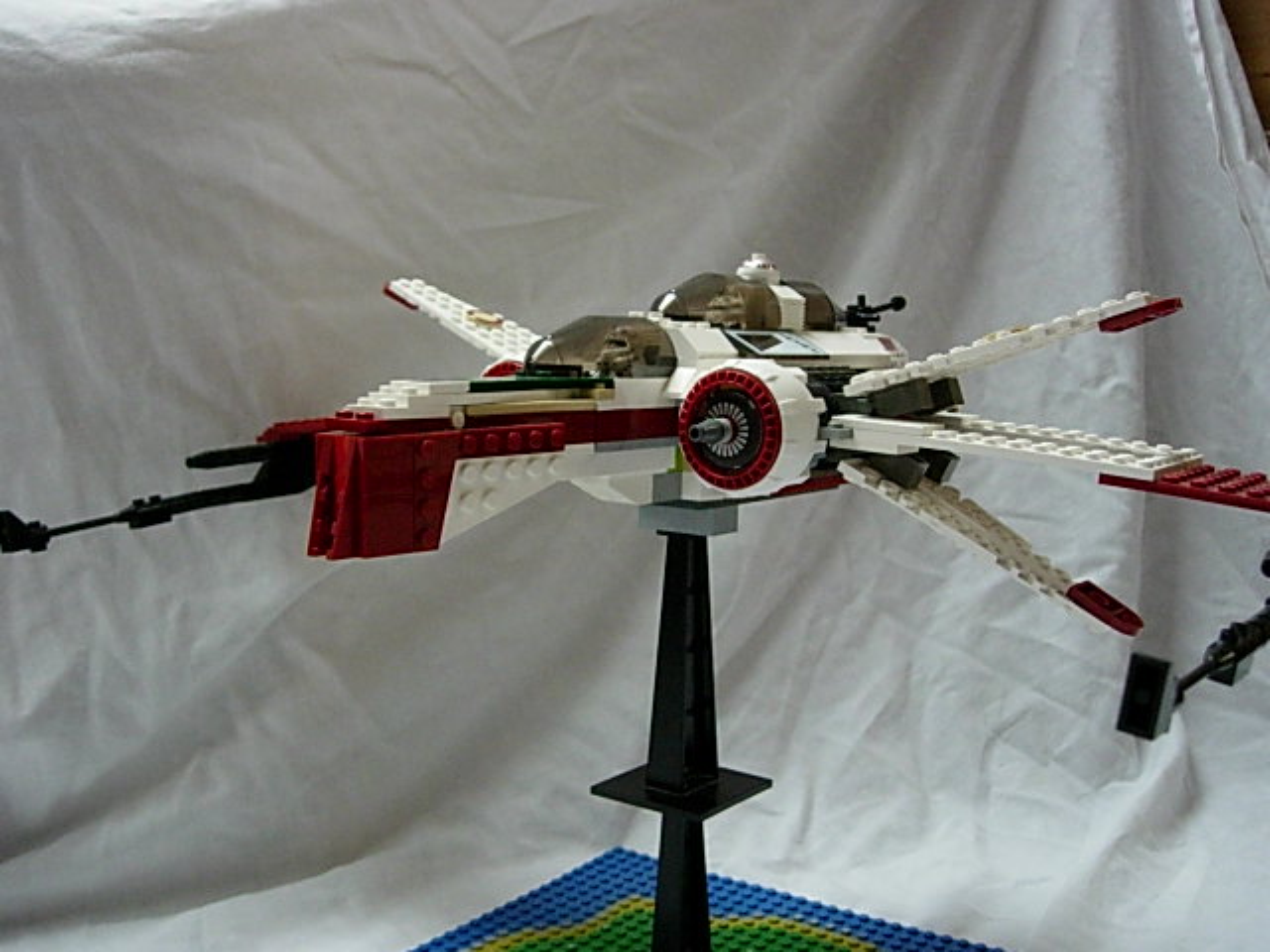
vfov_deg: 37.7
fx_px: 1394
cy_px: 476
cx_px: 635
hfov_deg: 49.0
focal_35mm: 38
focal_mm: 7.8
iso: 400
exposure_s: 1/161
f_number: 2.8
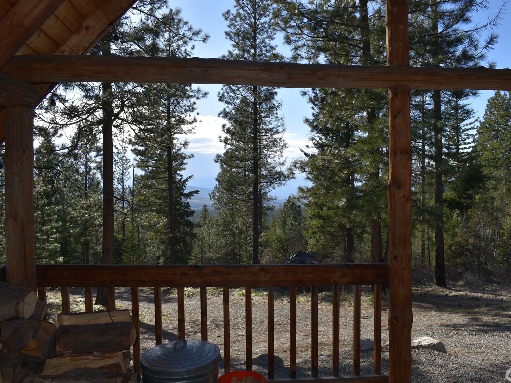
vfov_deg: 46.8
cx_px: 279
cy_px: 195
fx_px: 443
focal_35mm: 30
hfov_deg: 59.9
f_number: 9
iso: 100
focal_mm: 18
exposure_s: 1/200
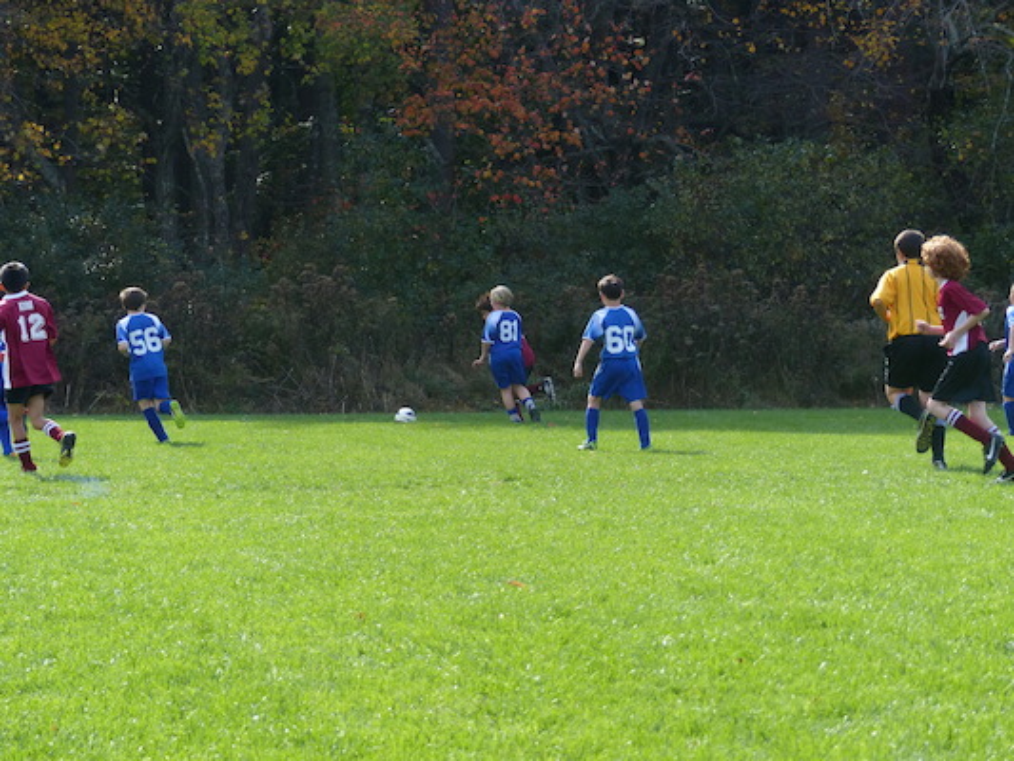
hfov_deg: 13.4
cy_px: 380
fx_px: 4307
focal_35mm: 147
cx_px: 507
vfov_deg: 10.1
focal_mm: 26.5
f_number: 2.8
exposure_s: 1/500
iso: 250
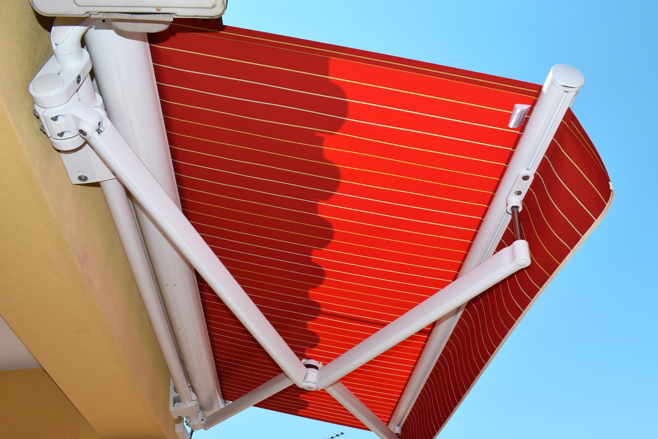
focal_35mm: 31
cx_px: 355
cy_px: 252
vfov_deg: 42.2
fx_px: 567
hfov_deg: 60.2
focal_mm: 18
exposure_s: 1/200
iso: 100
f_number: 11
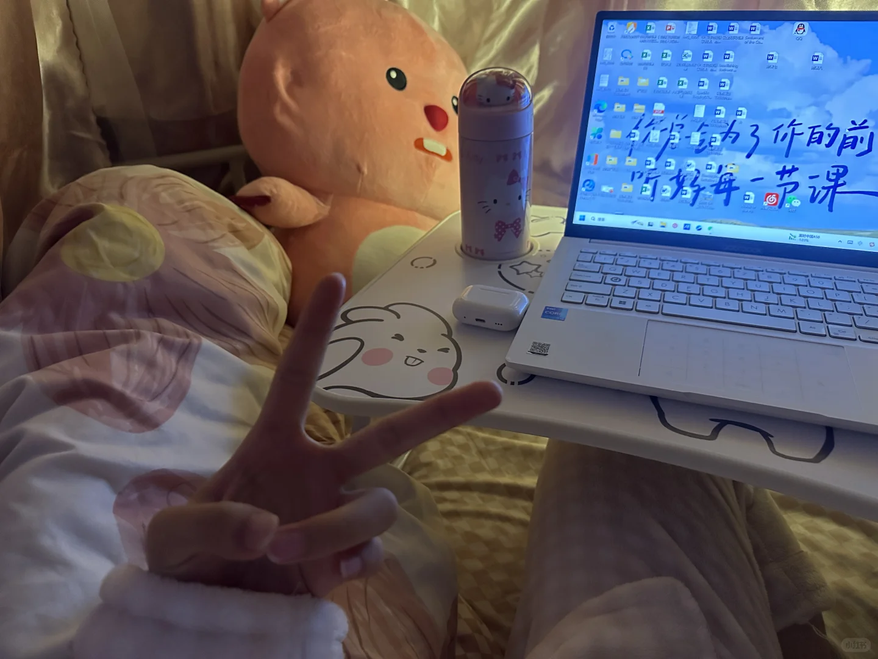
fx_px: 609
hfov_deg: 71.6
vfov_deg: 56.8
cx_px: 439
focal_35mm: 24
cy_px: 330
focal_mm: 6.86
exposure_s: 1/40
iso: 1000
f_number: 1.78
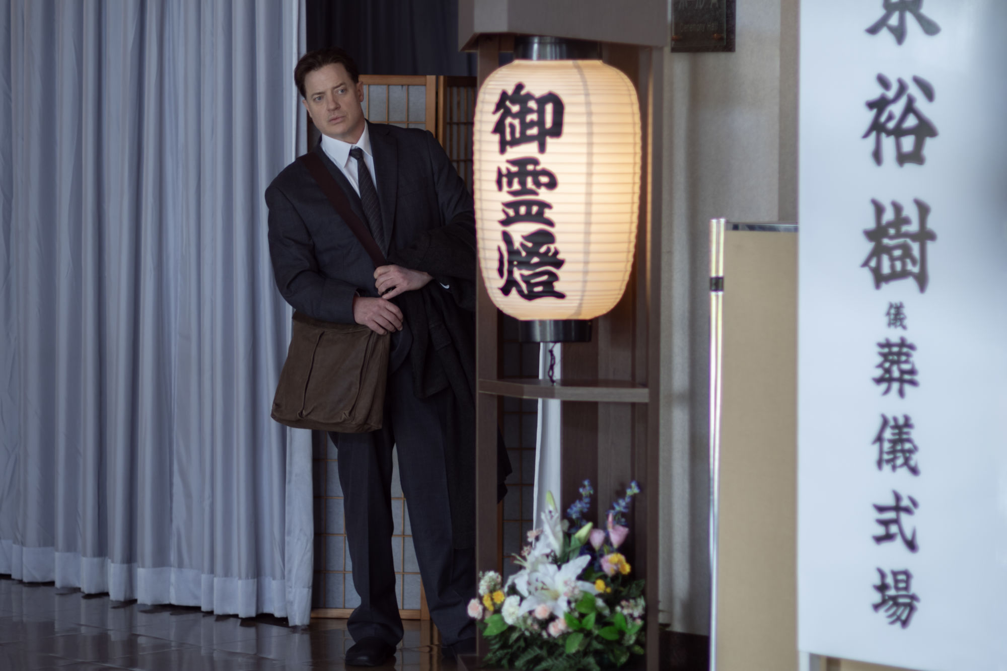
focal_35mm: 112
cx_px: 504
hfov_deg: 18.3
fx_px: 3132
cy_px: 336
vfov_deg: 12.2
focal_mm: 75
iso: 200
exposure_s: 1/100
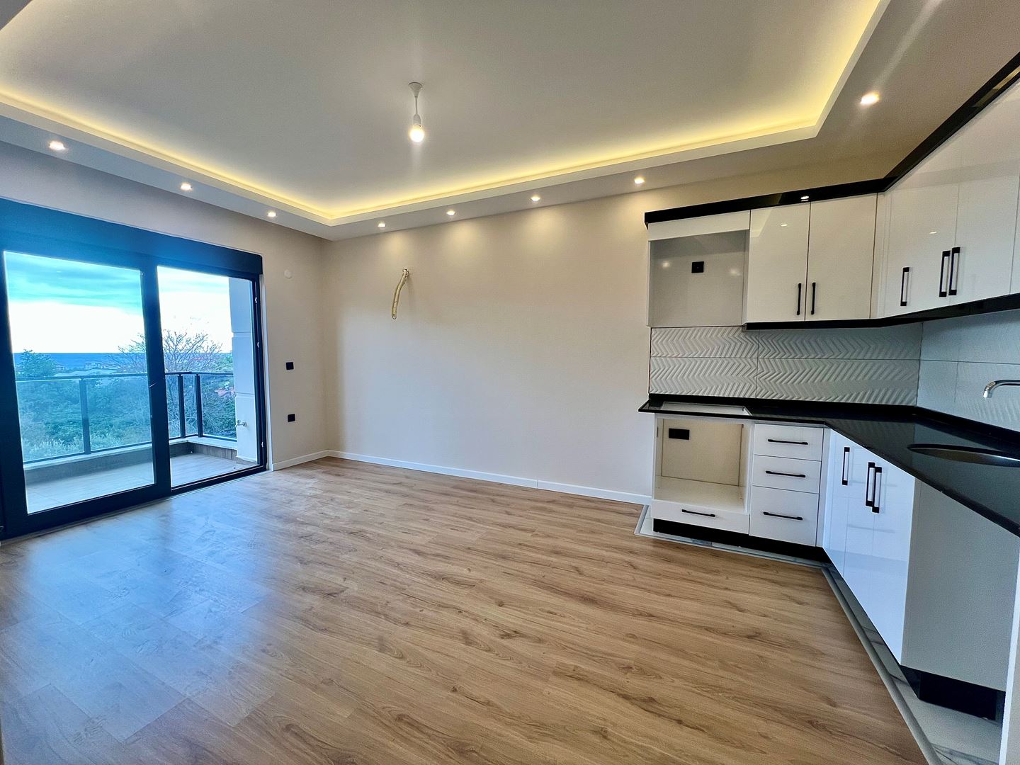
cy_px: 382
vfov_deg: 89.9
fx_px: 383
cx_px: 510
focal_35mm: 13
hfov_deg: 106.2
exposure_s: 1/100
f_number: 1.8
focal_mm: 1.57
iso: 50
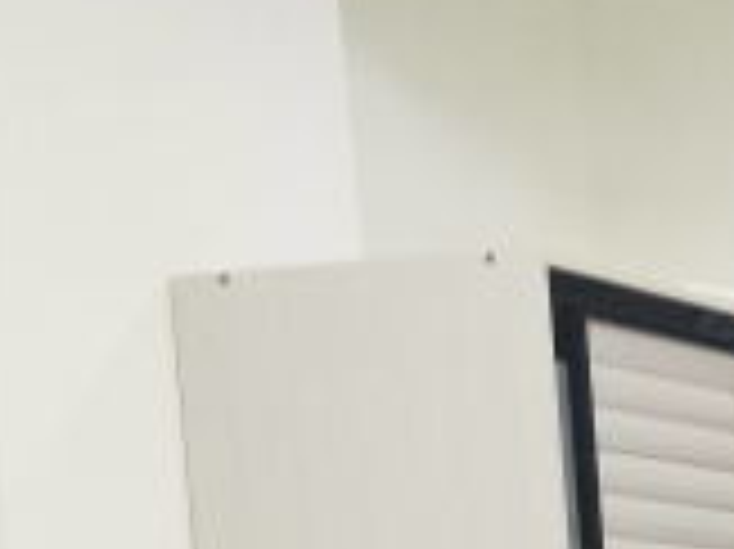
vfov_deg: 11.2
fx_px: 2606
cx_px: 1738
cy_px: 999
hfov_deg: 12.6
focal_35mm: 123
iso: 100
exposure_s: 1/25
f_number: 1.8
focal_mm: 4.36
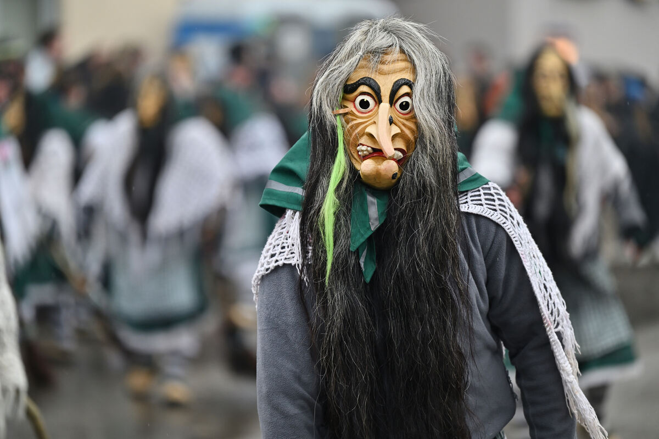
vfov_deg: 6.9
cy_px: 220
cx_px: 330
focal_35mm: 200
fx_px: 3659
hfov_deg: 10.3
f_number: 3.2
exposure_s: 1/1000
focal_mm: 200
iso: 800
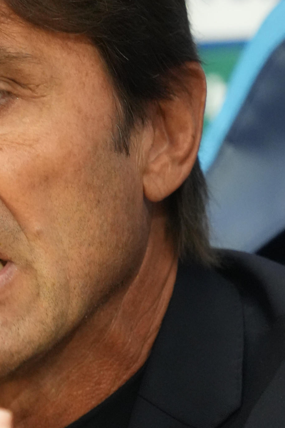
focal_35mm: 669
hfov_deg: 2.1
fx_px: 7948
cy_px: 301
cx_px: 43
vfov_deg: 3.1
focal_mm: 200
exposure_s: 1/160
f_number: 4
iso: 4000
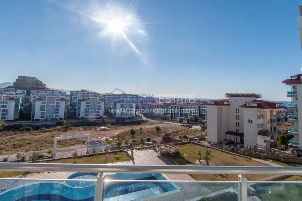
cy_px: 100
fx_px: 151
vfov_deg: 67.3
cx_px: 151
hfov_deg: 90.0
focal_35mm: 18
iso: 200
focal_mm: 12
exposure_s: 1/800
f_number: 16
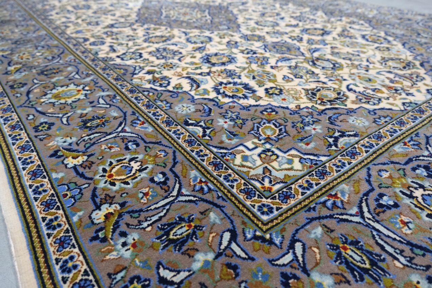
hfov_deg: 71.5
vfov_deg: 51.3
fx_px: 300
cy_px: 144
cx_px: 216
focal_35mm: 25
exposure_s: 1/25
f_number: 4
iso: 1600
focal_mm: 16.5
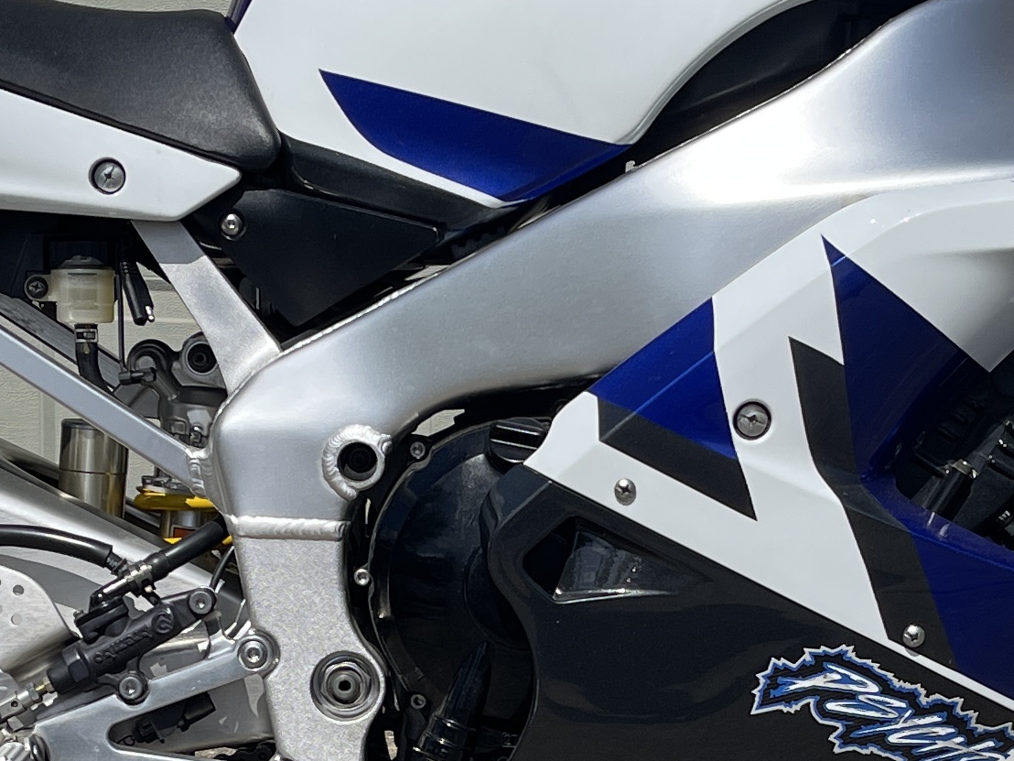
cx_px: 462
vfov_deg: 16.0
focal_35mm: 91
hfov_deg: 21.5
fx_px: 2666
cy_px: 701
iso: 32
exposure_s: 1/5376
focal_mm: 5.1
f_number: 1.6
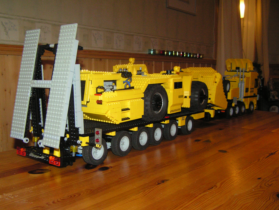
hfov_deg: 49.0
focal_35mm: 38
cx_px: 140
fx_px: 306
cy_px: 105
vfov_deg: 37.7
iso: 200
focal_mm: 6.3
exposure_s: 1/40
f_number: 2.8
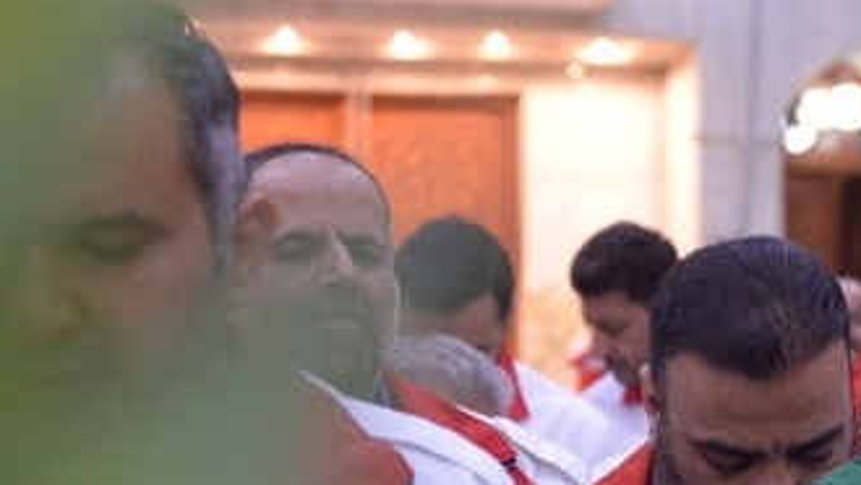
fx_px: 2787
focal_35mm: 122
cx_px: 958
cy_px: 336
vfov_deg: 9.9
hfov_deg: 17.0
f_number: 3.5
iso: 2500
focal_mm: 48
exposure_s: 1/100
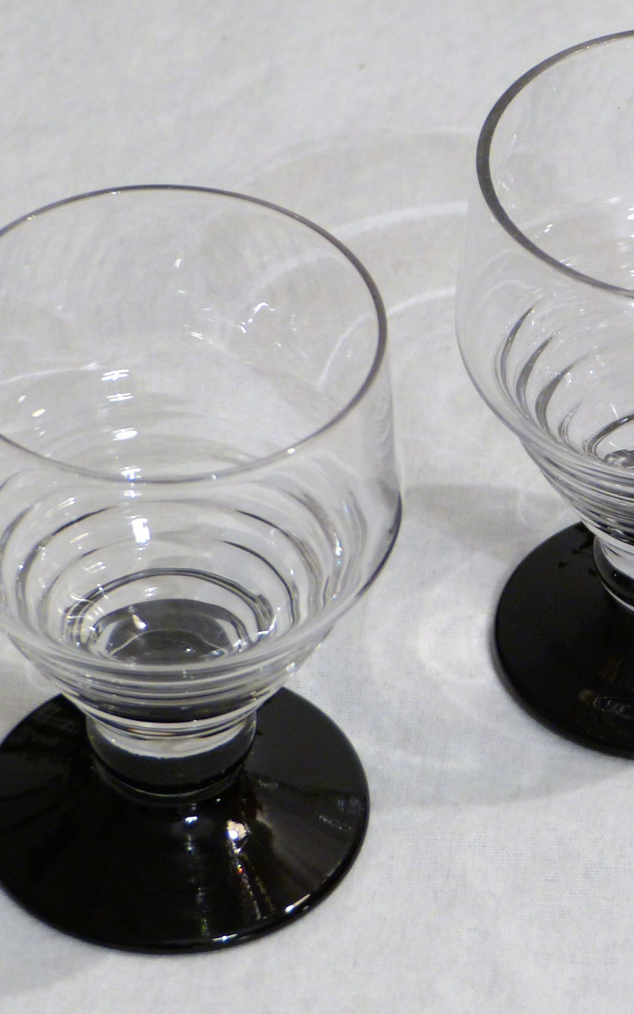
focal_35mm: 209
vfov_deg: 10.0
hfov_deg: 6.3
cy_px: 378
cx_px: 668
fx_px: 5777
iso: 125
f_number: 2.8
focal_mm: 20.9
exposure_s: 1/8
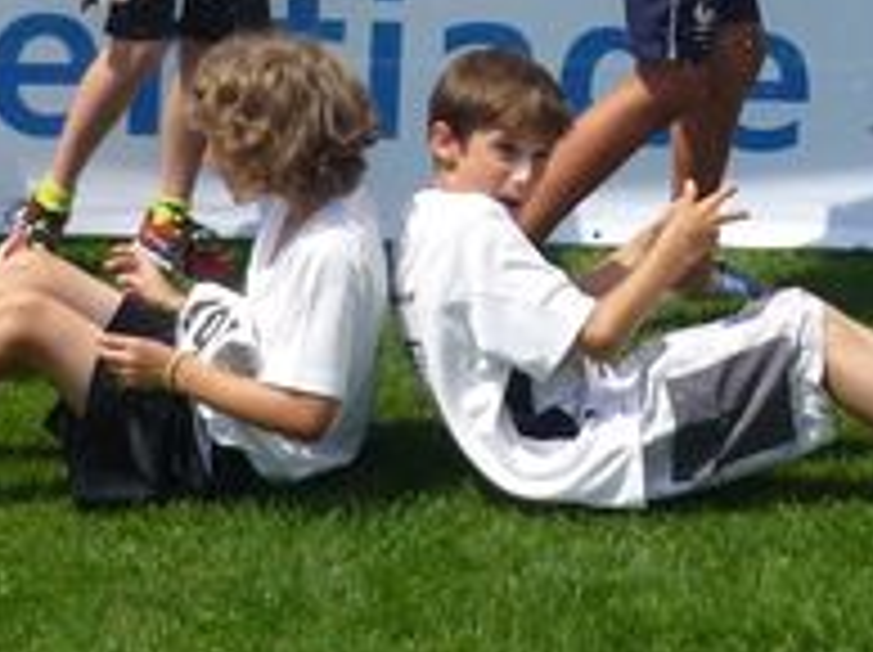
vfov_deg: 12.7
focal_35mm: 109
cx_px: 630
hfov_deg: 18.0
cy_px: -373
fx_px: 2746
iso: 250
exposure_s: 1/500
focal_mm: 5.5
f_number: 8
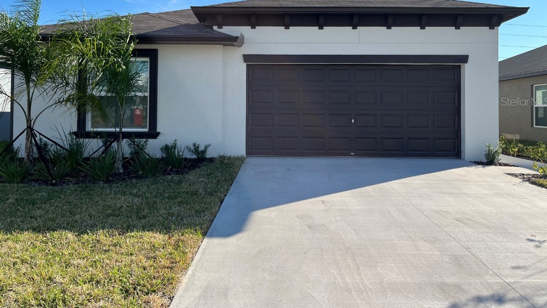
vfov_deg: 39.7
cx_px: 272
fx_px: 421
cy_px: 101
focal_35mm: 29
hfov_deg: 66.1
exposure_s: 1/2967
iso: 50
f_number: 1.6
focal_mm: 5.1
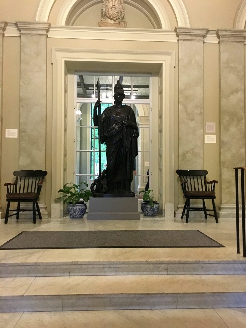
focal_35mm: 29
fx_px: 275
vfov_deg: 61.7
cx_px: 123
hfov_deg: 48.2
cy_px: 164
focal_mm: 4.15
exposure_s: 1/15
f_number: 2.2
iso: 320
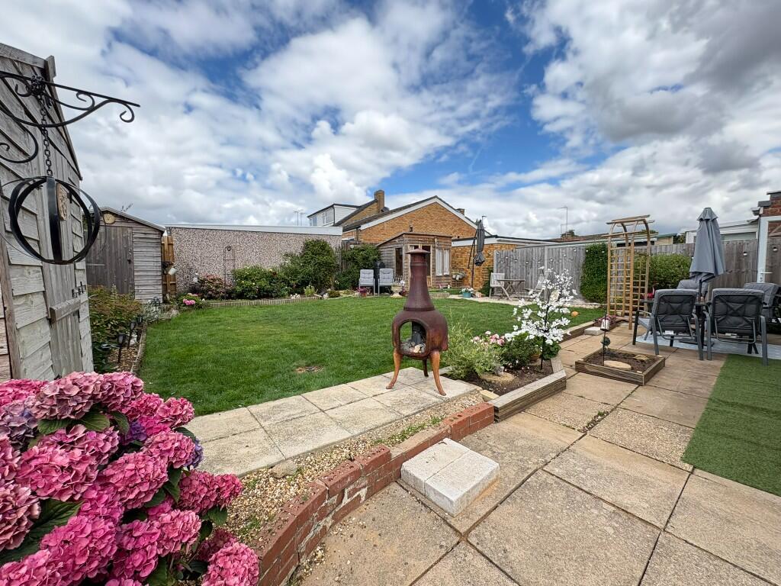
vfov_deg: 85.7
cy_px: 293
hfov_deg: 102.1
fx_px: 316
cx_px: 390
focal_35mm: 14
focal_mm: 2.22
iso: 50
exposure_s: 1/681
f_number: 2.2
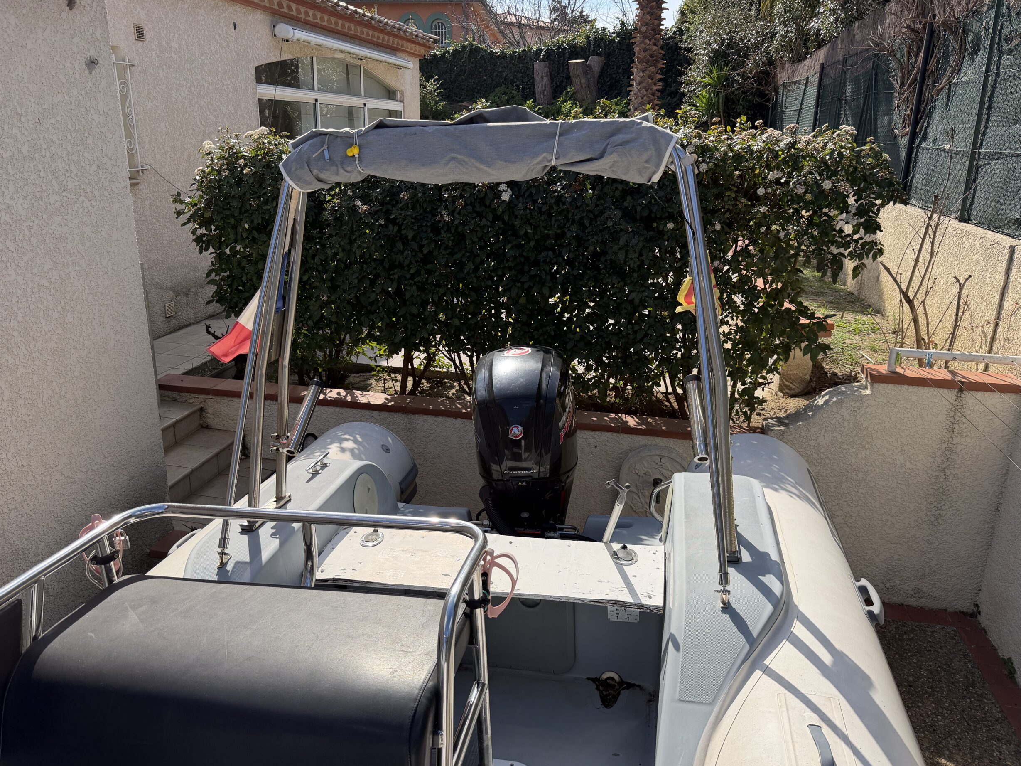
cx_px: 492
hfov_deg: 69.4
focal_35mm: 25
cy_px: 384
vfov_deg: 54.9
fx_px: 737
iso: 100
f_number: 1.78
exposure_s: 1/5319
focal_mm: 6.76
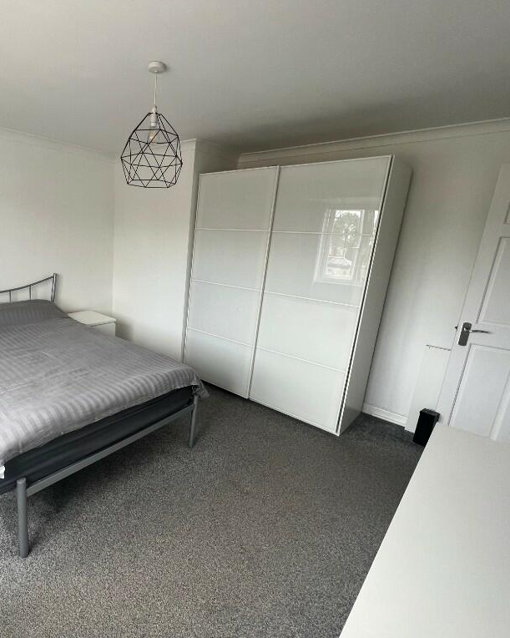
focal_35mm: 17
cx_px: 149
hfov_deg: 73.3
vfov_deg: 89.6
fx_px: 321
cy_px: 319
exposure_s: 1/99
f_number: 1.8
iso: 40
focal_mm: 1.57
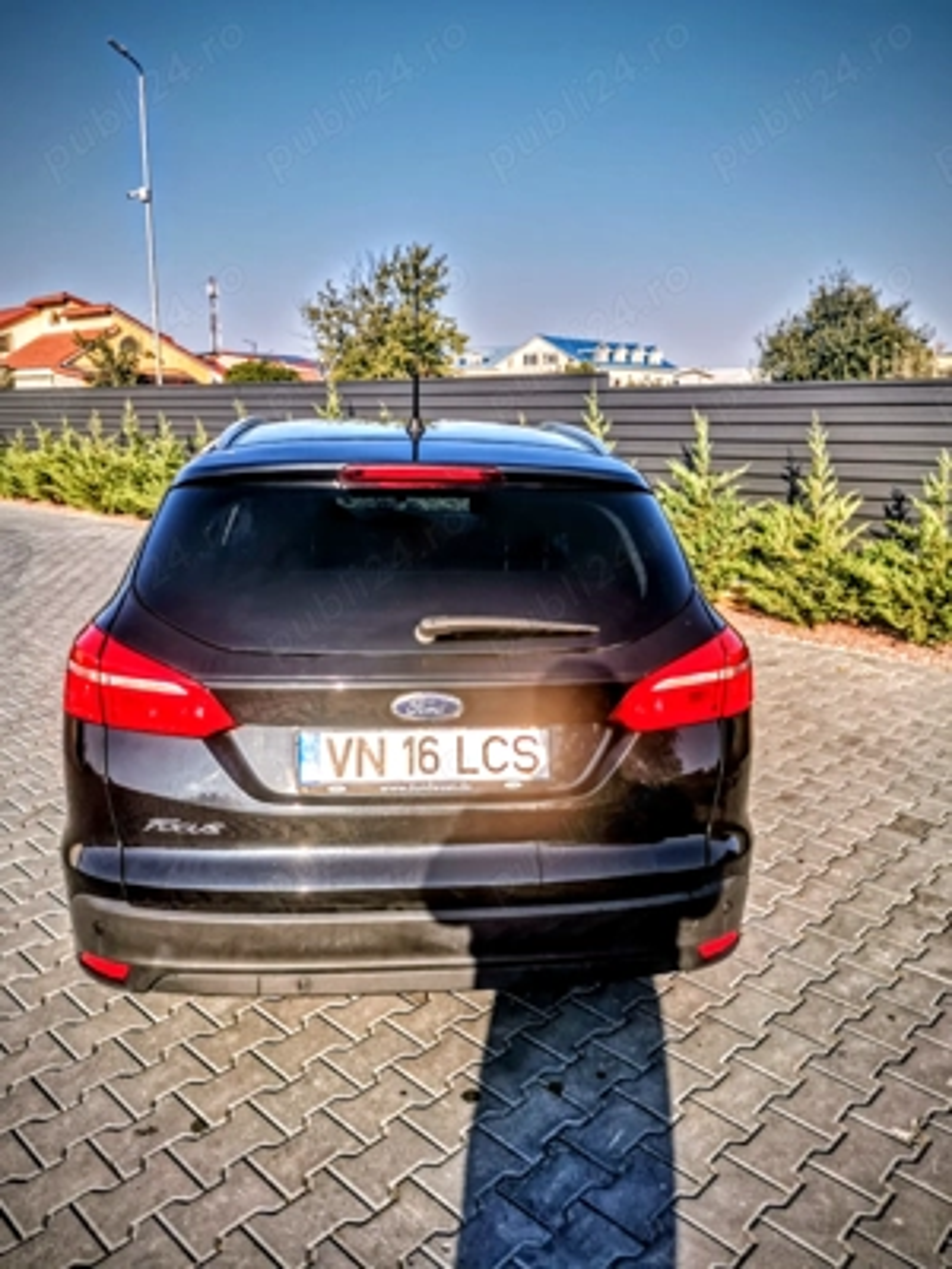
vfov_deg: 67.3
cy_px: 634
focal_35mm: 26
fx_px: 953
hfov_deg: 53.1
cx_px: 476
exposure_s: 1/2193
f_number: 1.8
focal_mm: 4.75
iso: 50
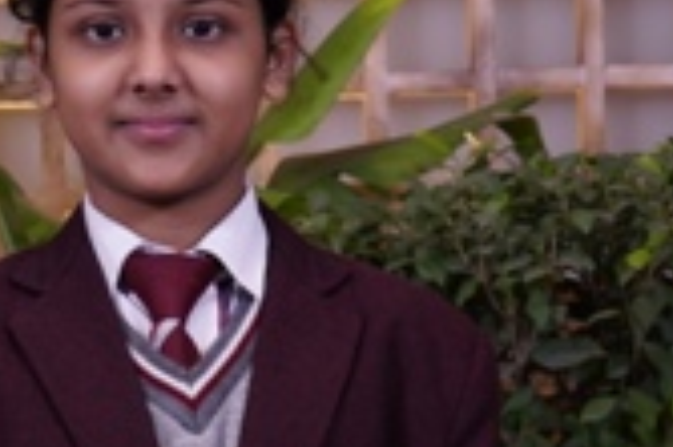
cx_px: 157
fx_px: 2409
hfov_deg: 15.8
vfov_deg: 10.6
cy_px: 272
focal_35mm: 129
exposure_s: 1/125
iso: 500
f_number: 5
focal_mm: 32
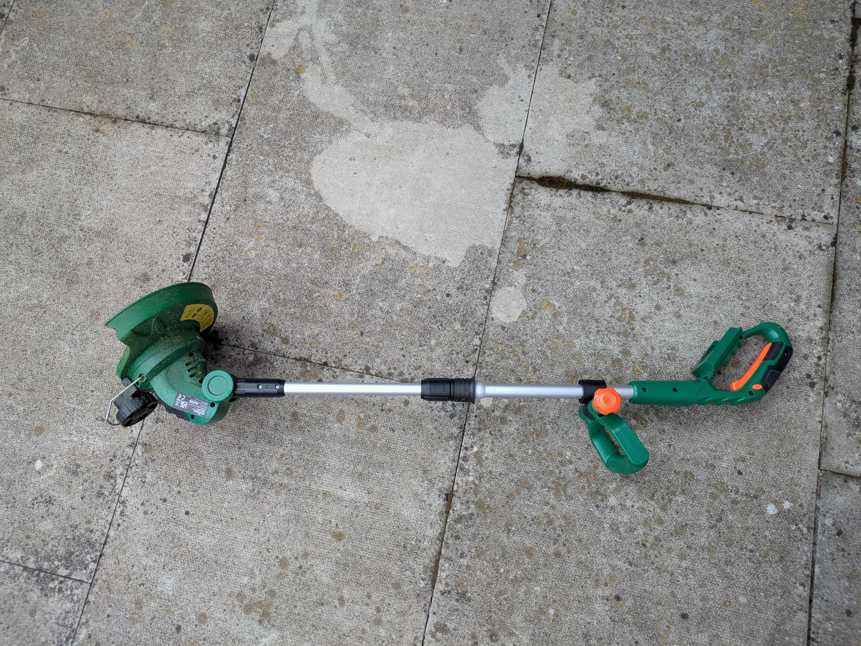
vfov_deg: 54.9
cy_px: 323
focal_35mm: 25
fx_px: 622
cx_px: 430
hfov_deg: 69.4
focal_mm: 5.43
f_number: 1.89
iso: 42
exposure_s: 1/289
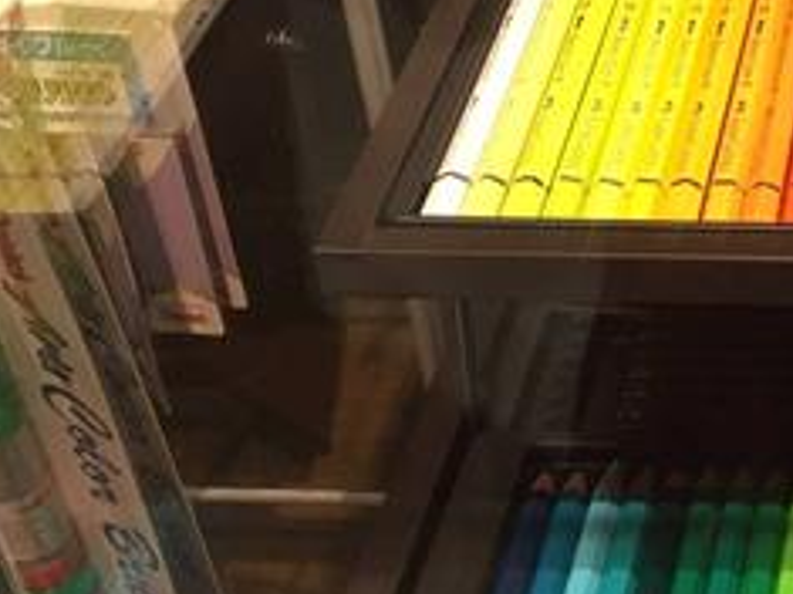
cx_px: 1103
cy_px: 284
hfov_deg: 19.8
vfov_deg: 16.6
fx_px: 2038
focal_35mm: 89
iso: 100
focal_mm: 4.15
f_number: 2.2
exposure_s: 1/33
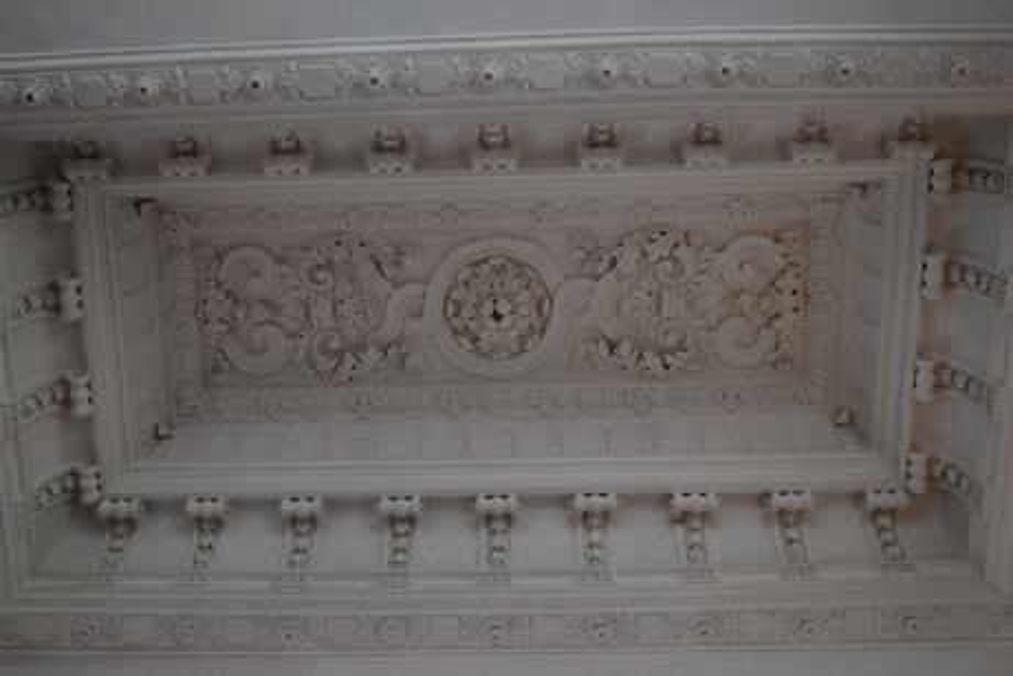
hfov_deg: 42.3
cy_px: 338
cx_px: 506
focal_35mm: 46
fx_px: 1309
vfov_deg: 29.0
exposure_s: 1/60
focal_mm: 31
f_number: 4.2
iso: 640
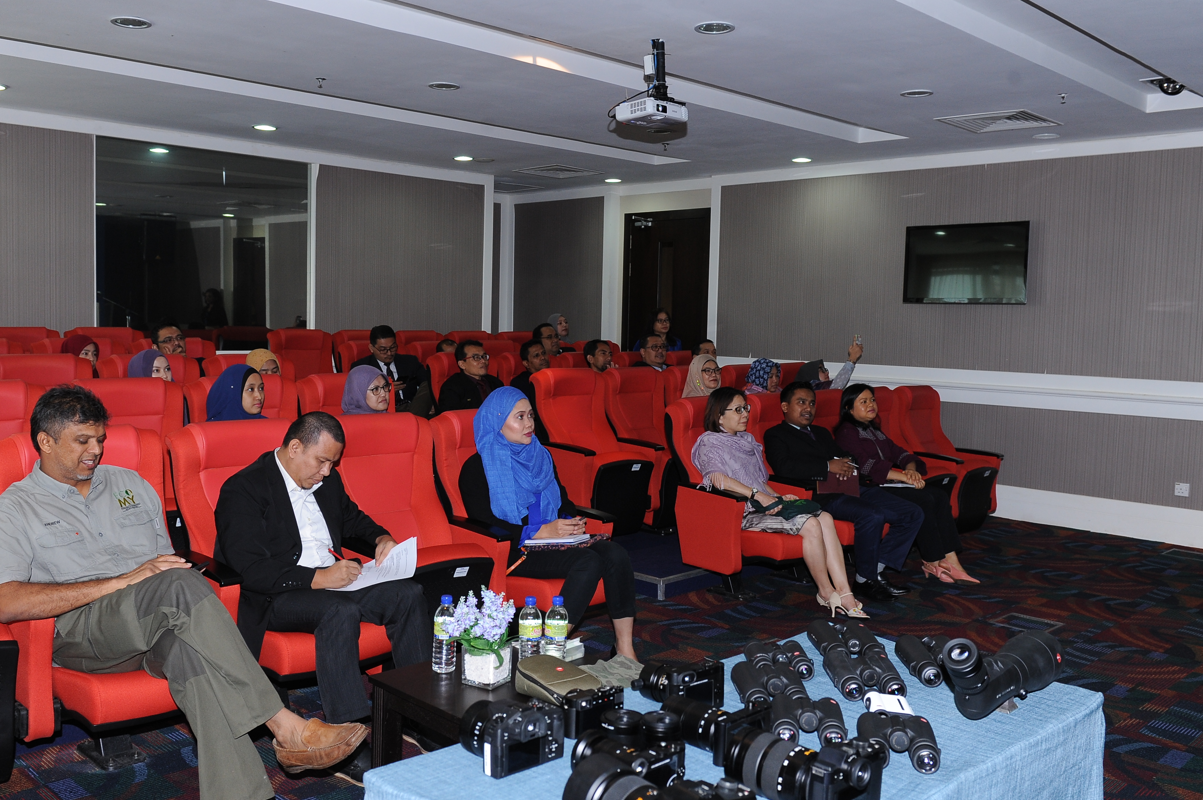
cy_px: 407
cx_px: 574
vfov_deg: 39.9
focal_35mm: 33
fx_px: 1102
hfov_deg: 57.2
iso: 800
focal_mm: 27
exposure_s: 1/125
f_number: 5
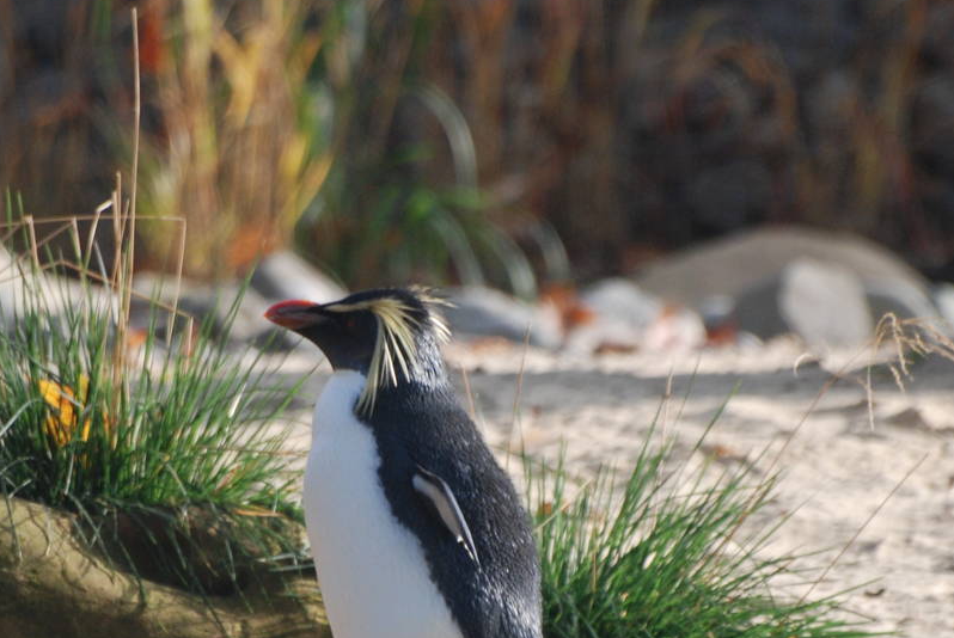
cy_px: 498
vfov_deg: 1.5
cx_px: 436
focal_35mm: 902
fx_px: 23929
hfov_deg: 2.3
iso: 400
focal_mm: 300
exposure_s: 1/400
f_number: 5.6
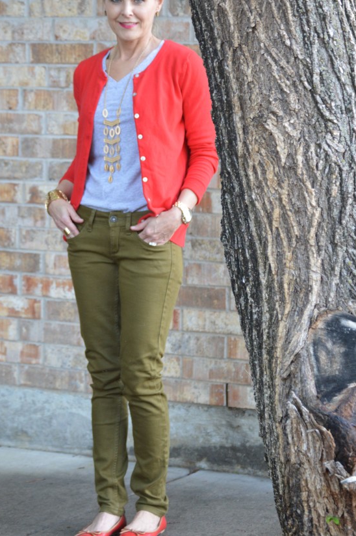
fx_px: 1827
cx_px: 142
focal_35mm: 123
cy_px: 239
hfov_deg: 11.1
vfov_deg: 16.7
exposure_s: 1/125
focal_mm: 66
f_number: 4.2
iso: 720
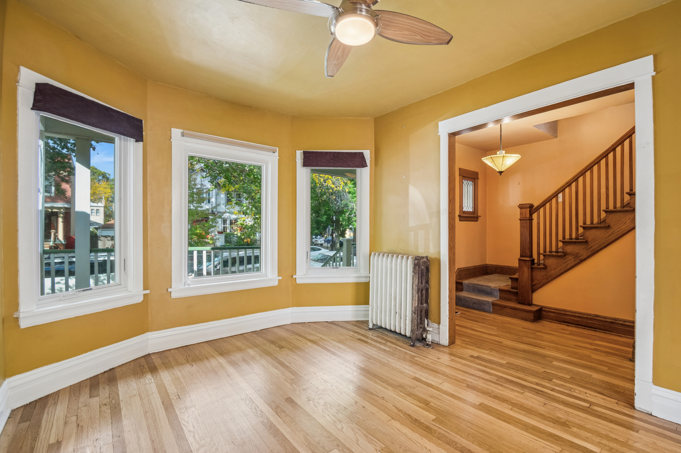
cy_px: 226
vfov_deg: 77.2
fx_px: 284
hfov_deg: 100.4
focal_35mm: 15
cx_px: 340
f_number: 8
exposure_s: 1/13
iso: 400
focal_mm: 10
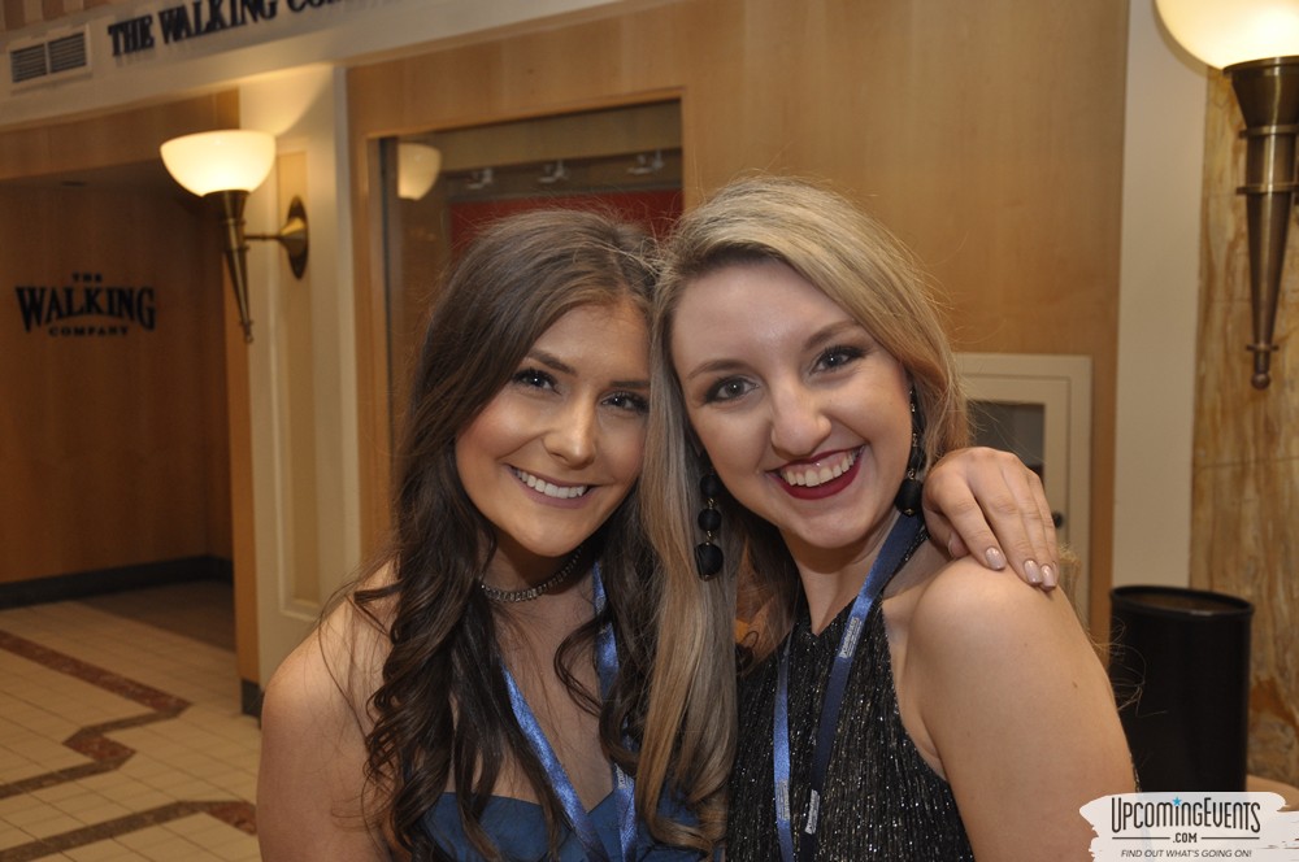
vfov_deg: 31.8
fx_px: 1514
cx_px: 650
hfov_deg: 46.5
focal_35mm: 42
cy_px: 431
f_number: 5
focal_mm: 28
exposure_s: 1/60
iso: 400
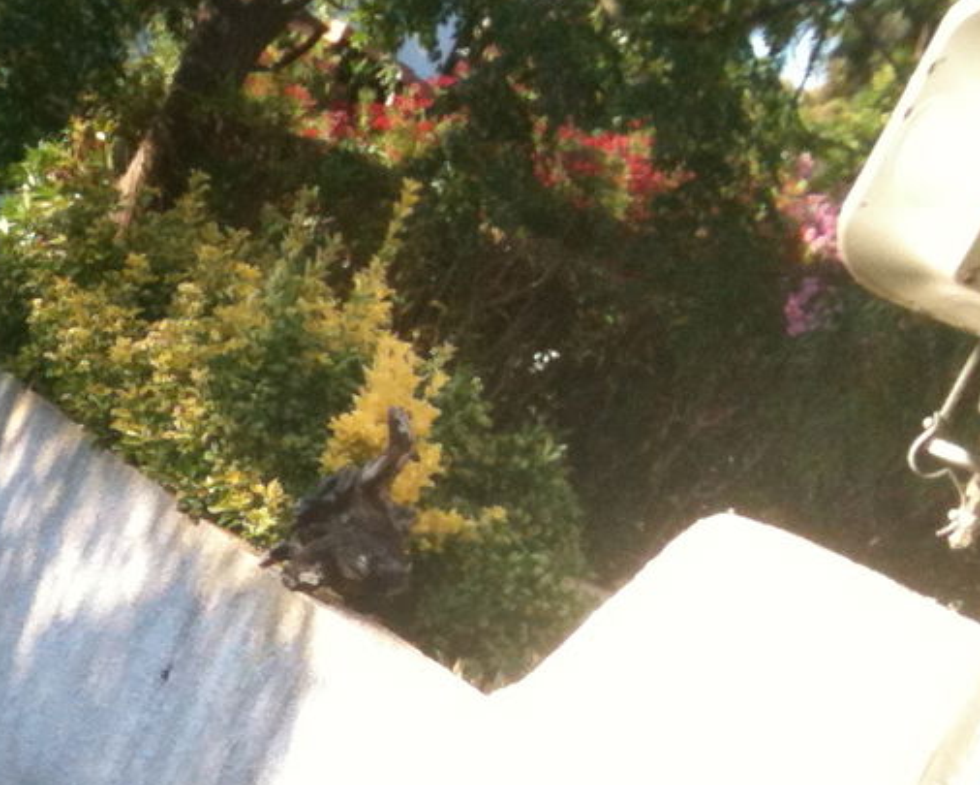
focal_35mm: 108
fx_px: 3133
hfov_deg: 16.8
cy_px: 905
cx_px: -273
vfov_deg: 13.9
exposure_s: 1/215
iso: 64
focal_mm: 3.85
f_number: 2.8
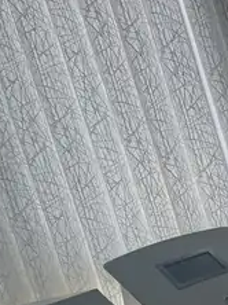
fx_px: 722
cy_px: 257
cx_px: 253
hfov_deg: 17.3
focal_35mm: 82
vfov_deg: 23.4
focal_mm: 3.98
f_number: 1.8
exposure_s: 1/100
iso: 32
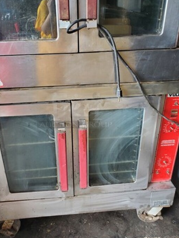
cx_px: 76
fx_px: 214
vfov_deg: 58.3
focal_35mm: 31
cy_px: 110
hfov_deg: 45.3
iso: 250
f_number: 2.4
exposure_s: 1/40
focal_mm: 4.3
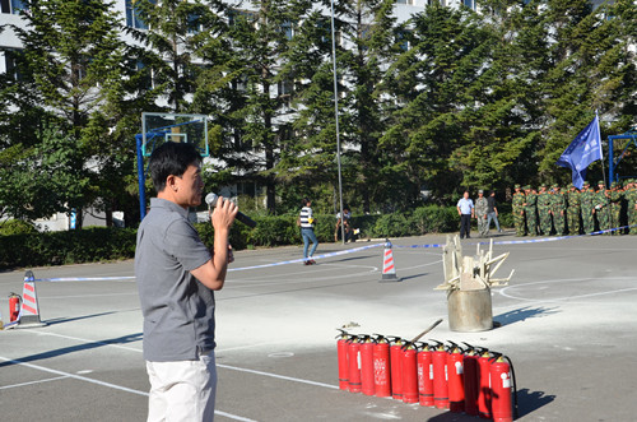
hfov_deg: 37.9
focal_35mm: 52
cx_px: 318
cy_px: 211
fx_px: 927
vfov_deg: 25.6
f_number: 8
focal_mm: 35
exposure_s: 1/250
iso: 100
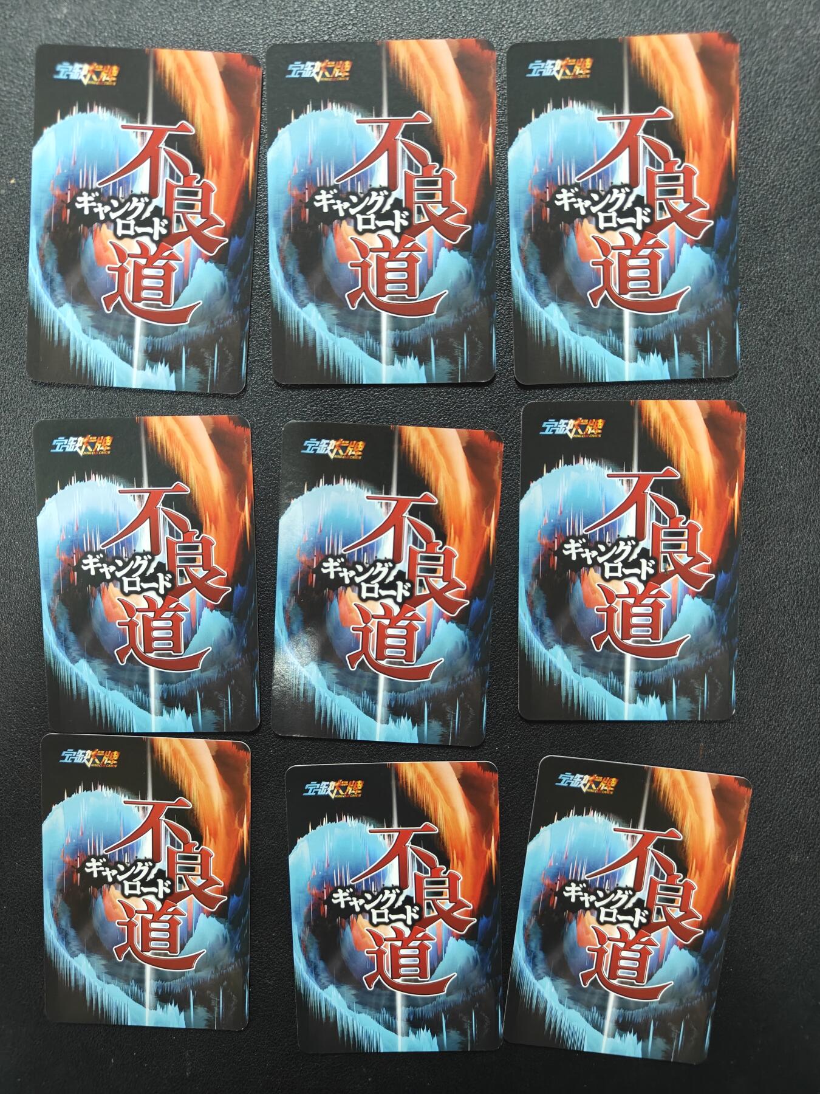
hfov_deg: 56.8
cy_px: 547
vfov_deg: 71.6
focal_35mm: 24
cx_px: 410
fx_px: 758
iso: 200
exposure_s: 1/35
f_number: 1.8
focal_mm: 5.59
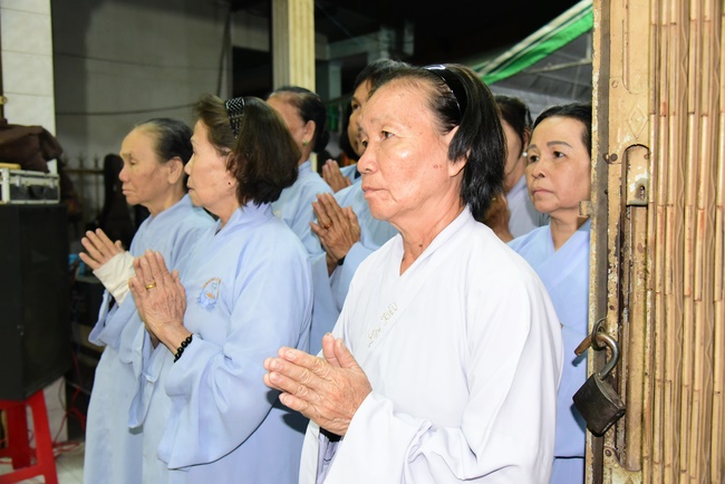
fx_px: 685
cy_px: 242
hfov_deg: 55.8
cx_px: 362
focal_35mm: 34
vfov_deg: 38.9
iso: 6400
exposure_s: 1/80
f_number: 4.5
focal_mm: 34
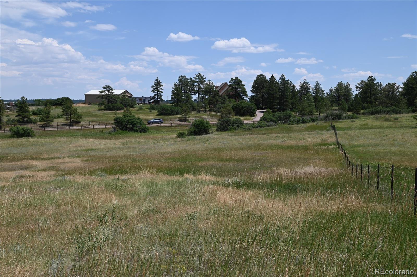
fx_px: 463
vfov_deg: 33.3
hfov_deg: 48.5
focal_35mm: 40
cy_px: 138
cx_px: 208
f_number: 8
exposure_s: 1/400
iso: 100
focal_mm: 40
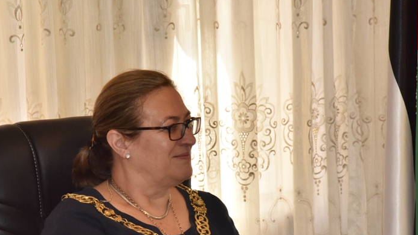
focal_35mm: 186
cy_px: 183
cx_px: 187
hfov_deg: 11.6
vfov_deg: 6.5
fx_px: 2061
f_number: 13
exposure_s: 1/250
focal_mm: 120
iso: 3200
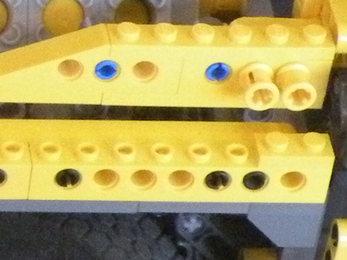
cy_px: 171
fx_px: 2777
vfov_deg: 5.4
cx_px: -321
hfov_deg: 6.9
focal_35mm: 277
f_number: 3.2
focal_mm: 7.4
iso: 400
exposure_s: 1/40.3
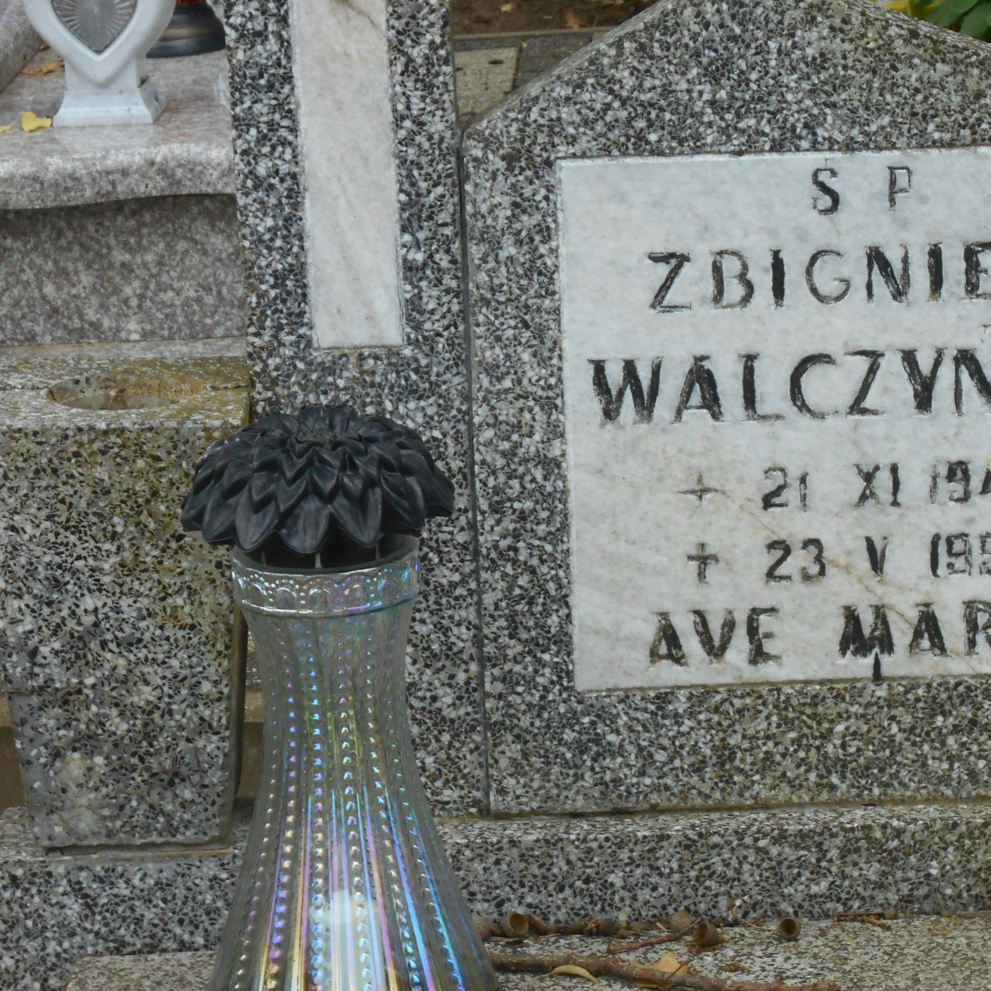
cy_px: 552
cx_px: 764
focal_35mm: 121
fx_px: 3919
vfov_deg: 14.4
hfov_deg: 14.3
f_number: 6.3
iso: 180
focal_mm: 15.4
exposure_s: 1/125
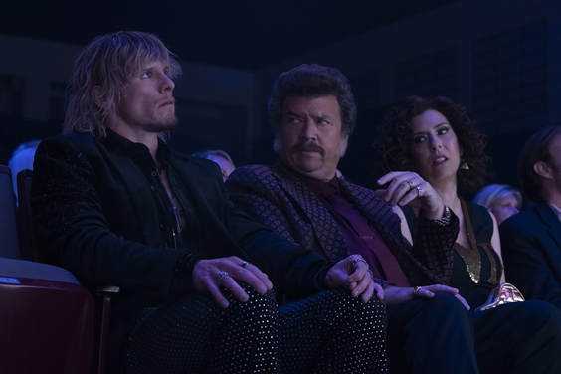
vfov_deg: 19.2
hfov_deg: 28.5
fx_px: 1106
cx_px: 280
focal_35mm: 71
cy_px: 187
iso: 6400
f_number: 6.3
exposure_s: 1/250
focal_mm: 71
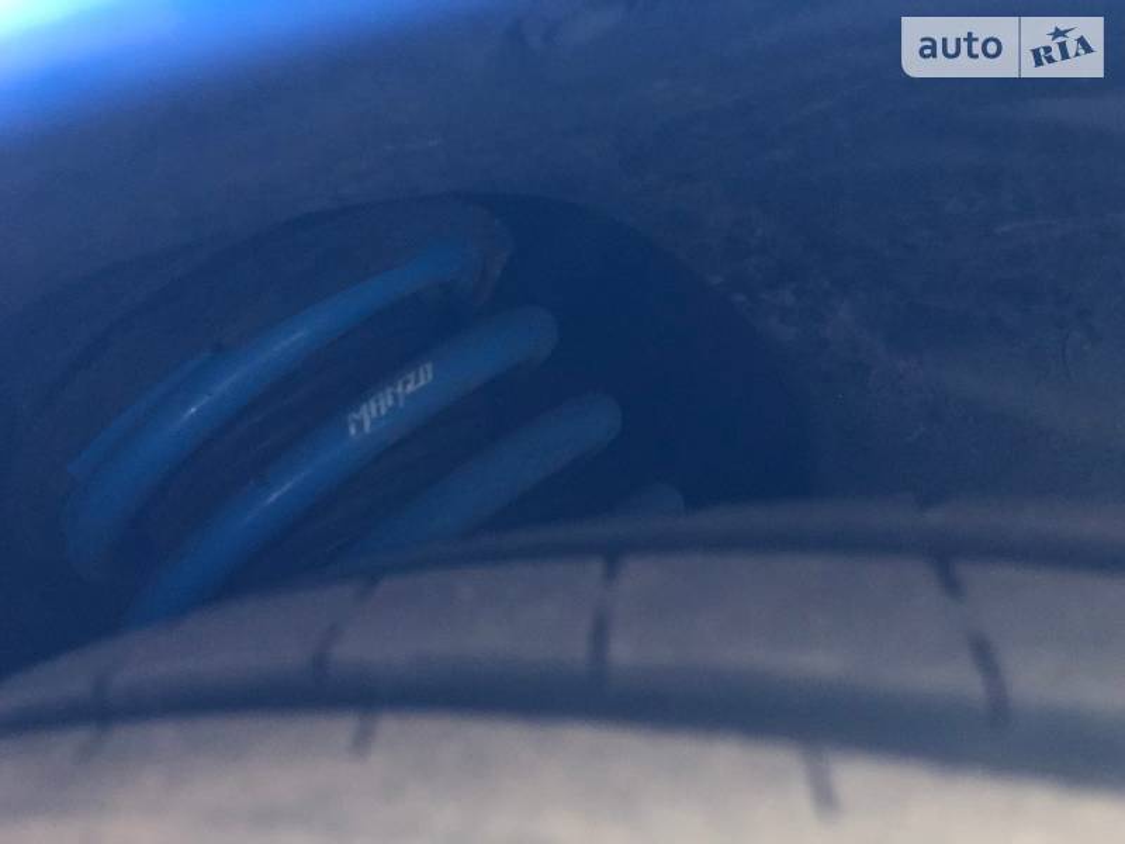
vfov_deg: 28.0
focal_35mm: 52
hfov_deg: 36.8
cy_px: 422
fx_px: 1690
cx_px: 562
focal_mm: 6
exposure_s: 1/9
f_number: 2.4
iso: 160
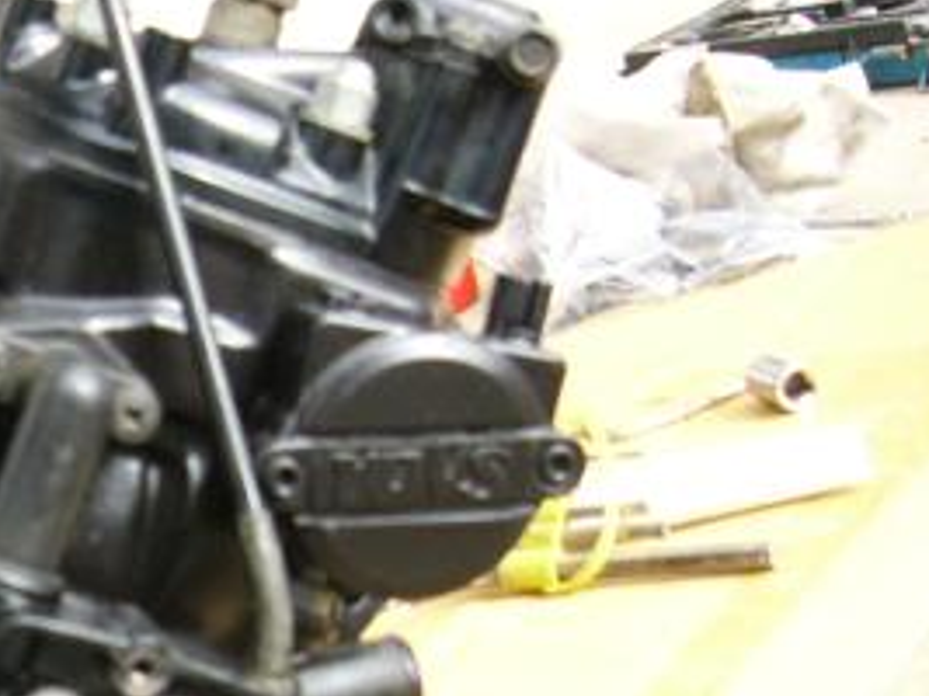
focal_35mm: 84
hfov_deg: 22.0
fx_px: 2253
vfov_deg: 17.1
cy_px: 703
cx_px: -90
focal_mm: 5.8
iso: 50
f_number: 2.8
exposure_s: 1/80
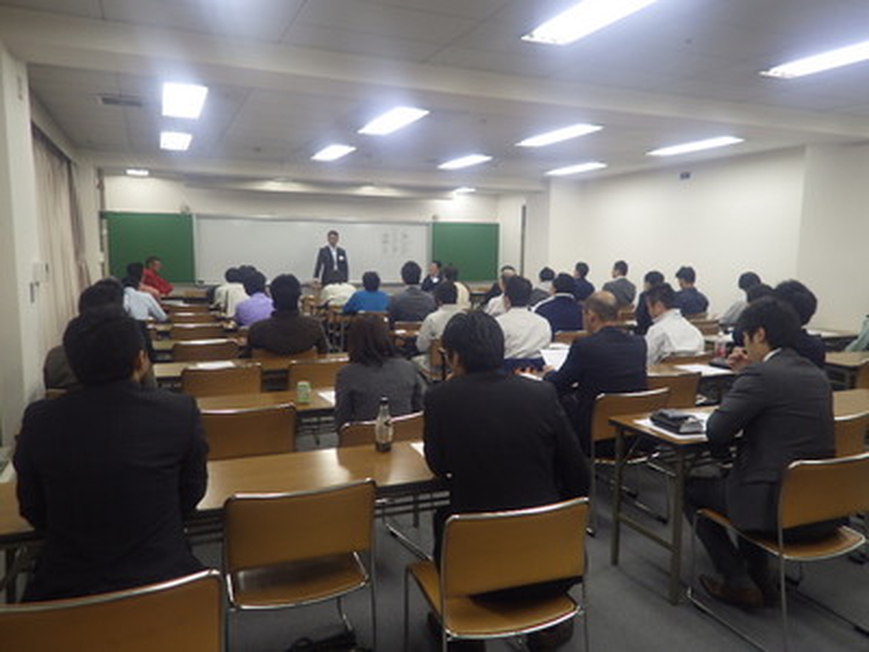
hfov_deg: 81.7
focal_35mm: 20
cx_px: 434
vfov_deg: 66.0
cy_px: 326
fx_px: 502
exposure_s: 1/45
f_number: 2
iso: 125
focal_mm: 3.6
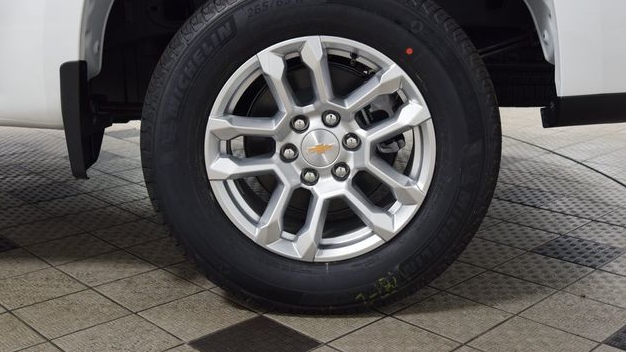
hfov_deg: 45.5
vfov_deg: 26.5
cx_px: 317
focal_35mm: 45
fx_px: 747
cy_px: 148
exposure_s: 1/15
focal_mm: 28
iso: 640
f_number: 6.3
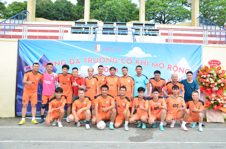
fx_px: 207
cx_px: 113
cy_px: 74
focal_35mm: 33
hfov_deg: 57.3
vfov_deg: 39.8
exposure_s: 1/125
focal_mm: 22
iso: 100
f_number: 7.1
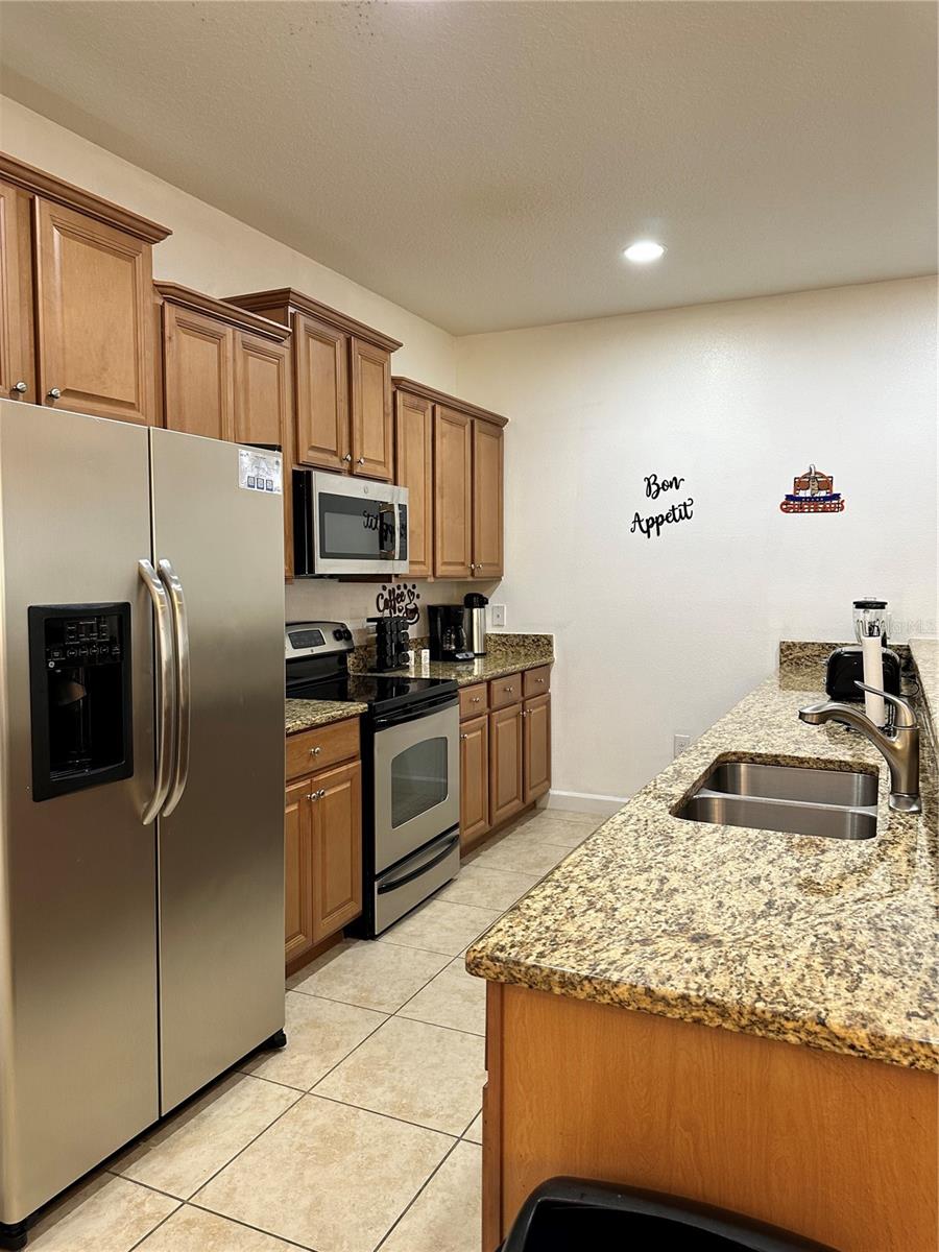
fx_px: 868
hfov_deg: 56.8
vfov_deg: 71.6
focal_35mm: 24
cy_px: 626
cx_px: 470
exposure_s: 1/60
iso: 160
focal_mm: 6.86
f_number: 1.78
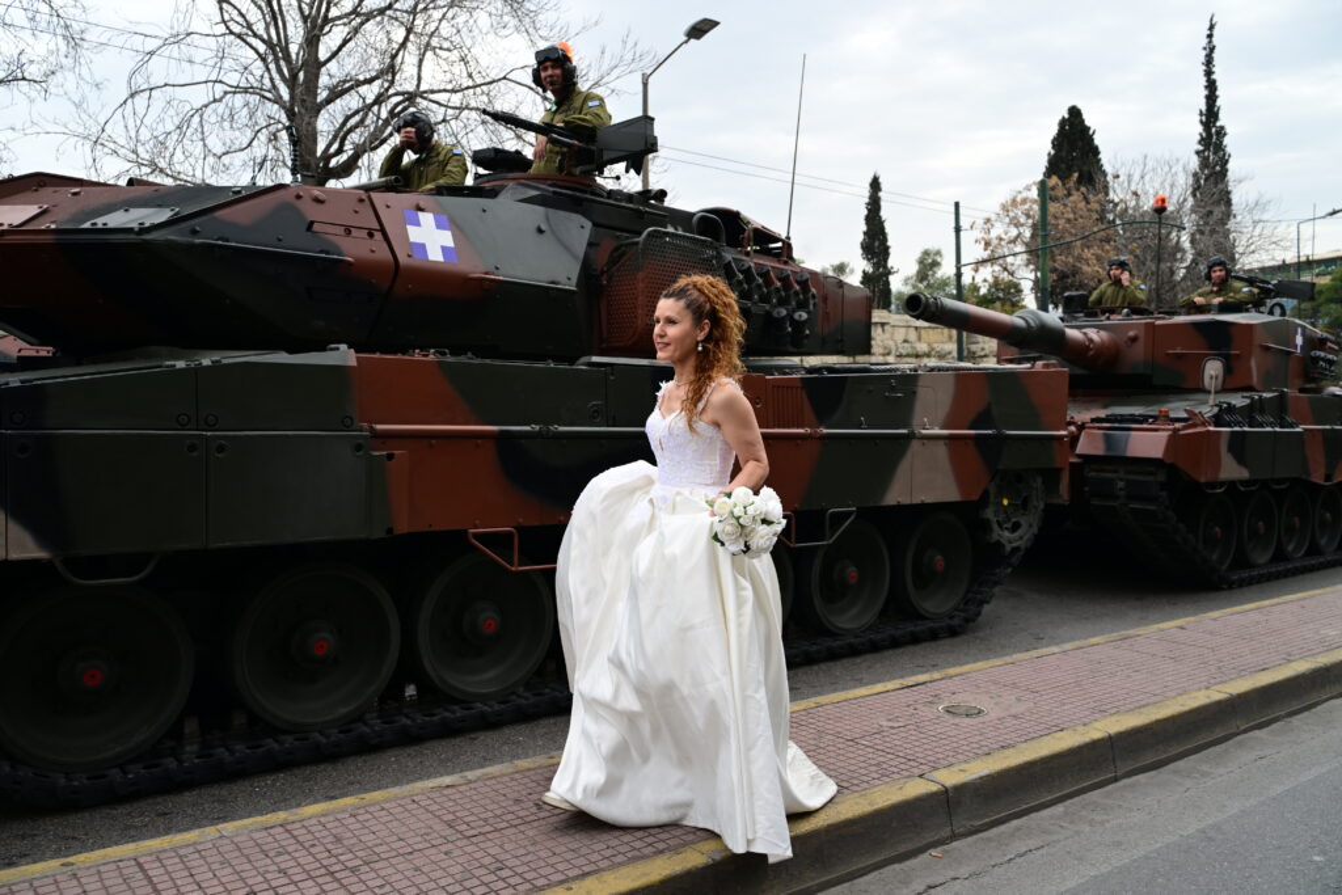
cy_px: 448
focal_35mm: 28
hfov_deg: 65.5
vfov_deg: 46.4
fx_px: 1044
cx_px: 671
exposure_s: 1/640
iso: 250
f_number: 5
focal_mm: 28
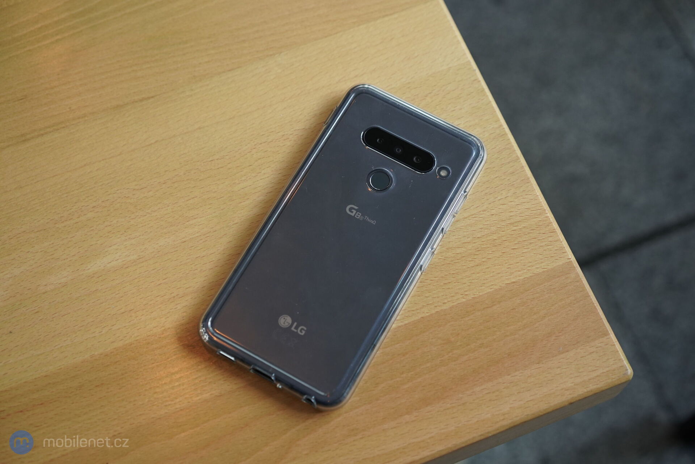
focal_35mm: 55
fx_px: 1062
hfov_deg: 36.2
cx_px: 348
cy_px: 232
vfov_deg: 24.6
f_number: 4.5
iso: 1600
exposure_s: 1/320
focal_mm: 55
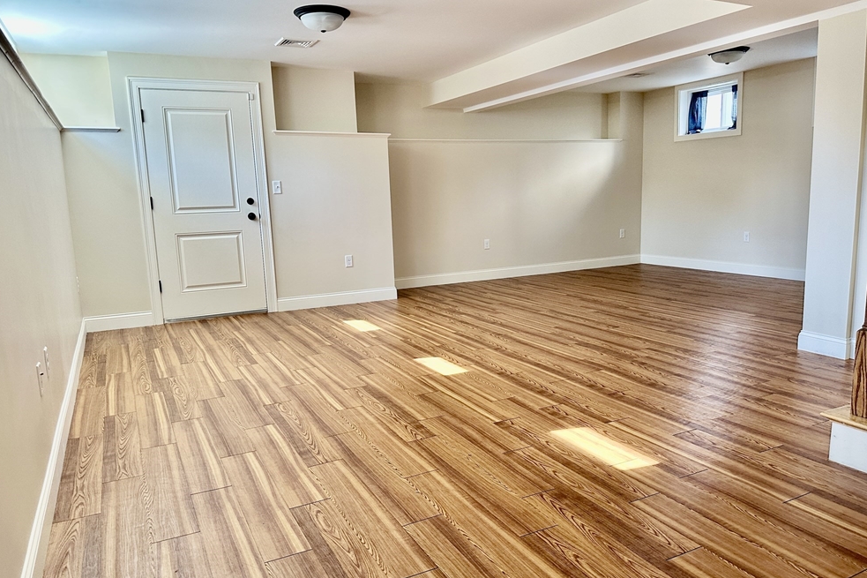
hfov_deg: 69.4
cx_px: 442
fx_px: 626
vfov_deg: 49.5
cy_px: 289
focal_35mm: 26
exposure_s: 1/121
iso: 200
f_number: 1.78
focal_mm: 6.86
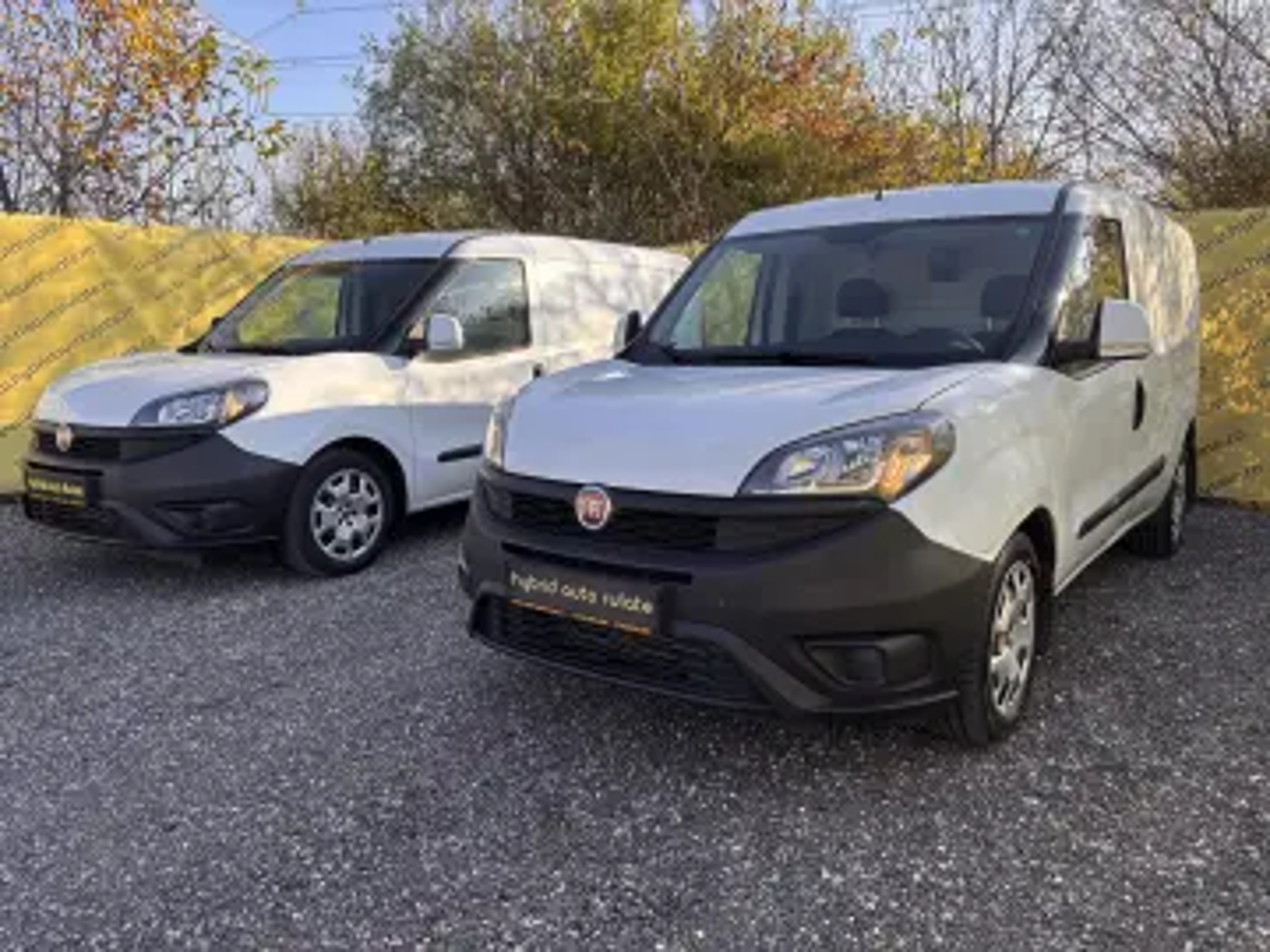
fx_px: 954
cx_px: 635
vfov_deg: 53.1
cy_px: 476
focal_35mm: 26
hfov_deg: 67.3
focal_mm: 5.96
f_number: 1.6
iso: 50
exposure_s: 1/865
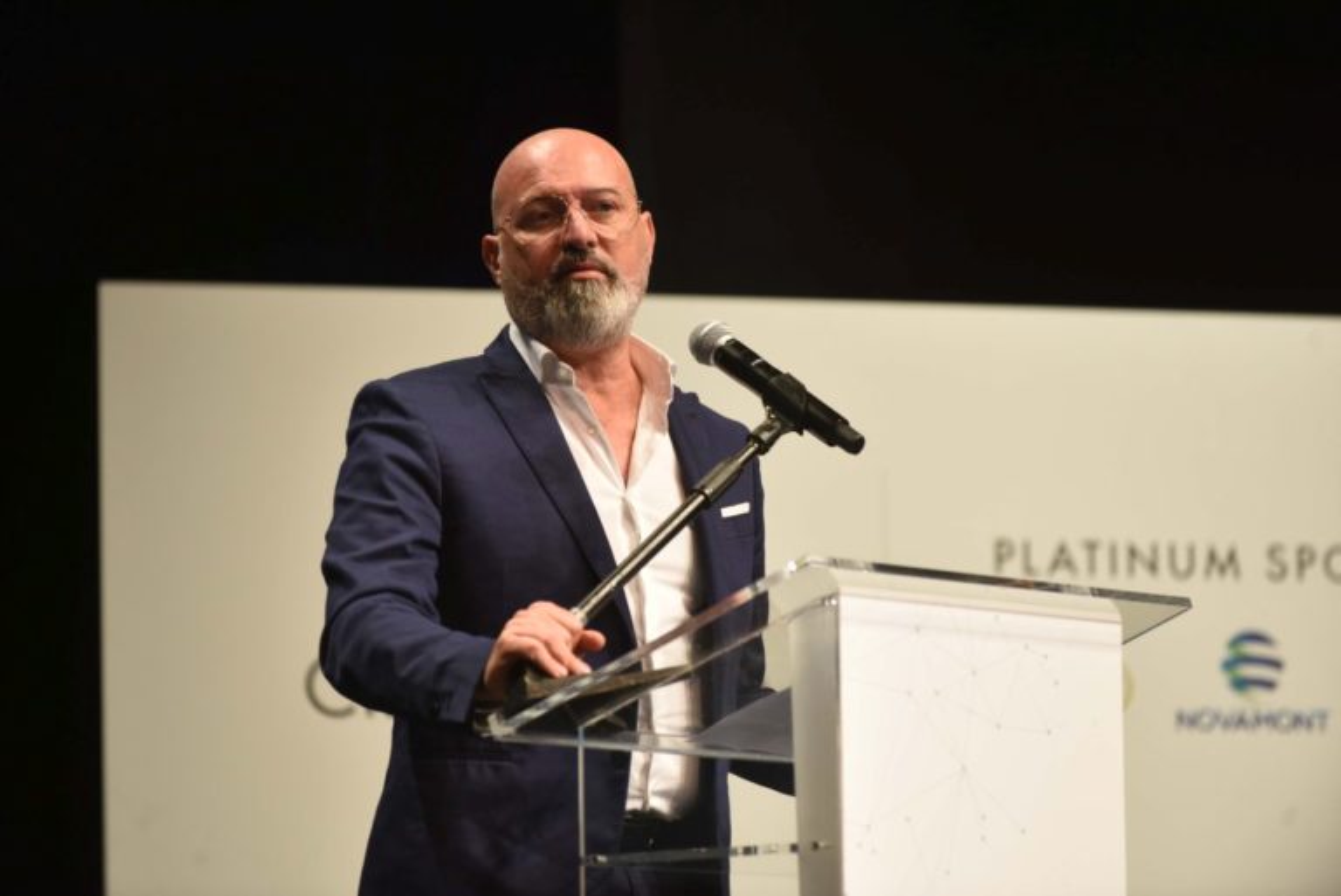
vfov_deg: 6.9
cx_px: 670
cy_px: 448
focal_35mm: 200
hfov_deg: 10.3
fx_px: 7454
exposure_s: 1/160
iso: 1600
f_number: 5
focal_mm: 200
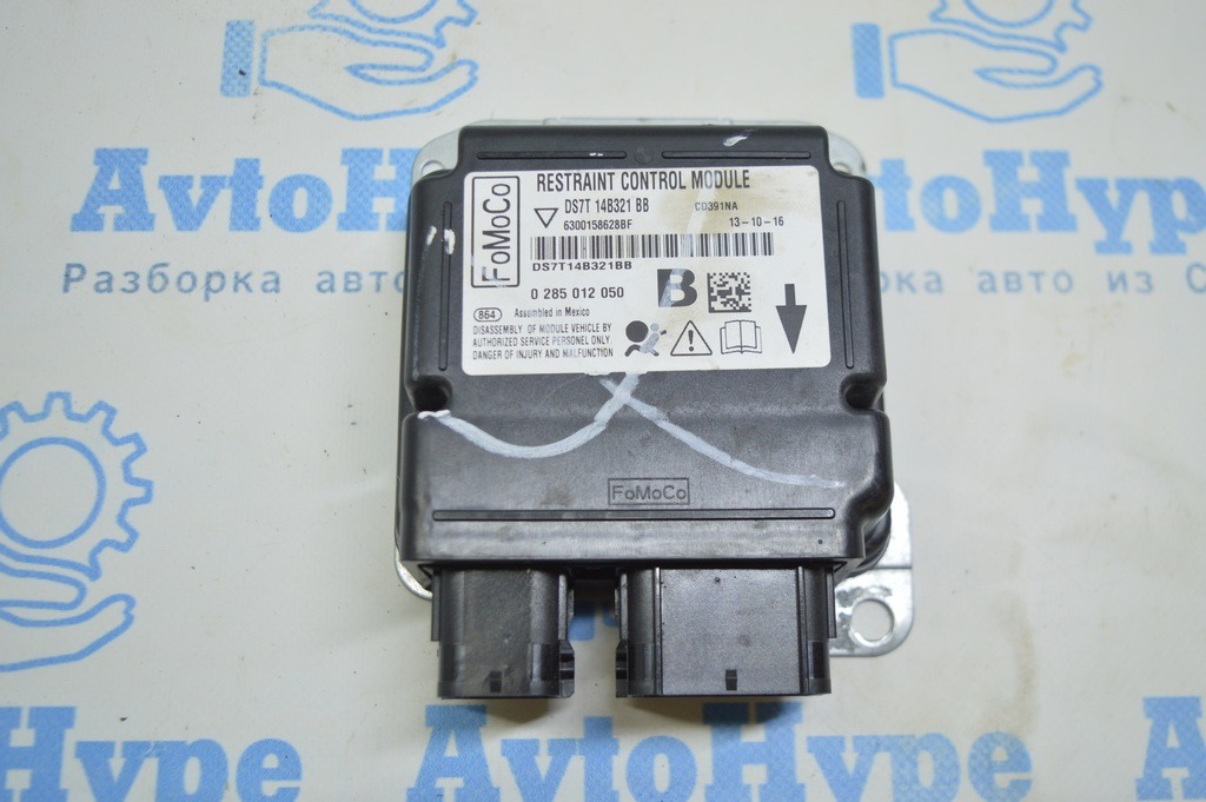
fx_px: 1255
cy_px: 401
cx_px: 603
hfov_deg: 51.3
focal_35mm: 38
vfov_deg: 35.4
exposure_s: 1/60
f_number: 4
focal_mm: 25
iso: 400
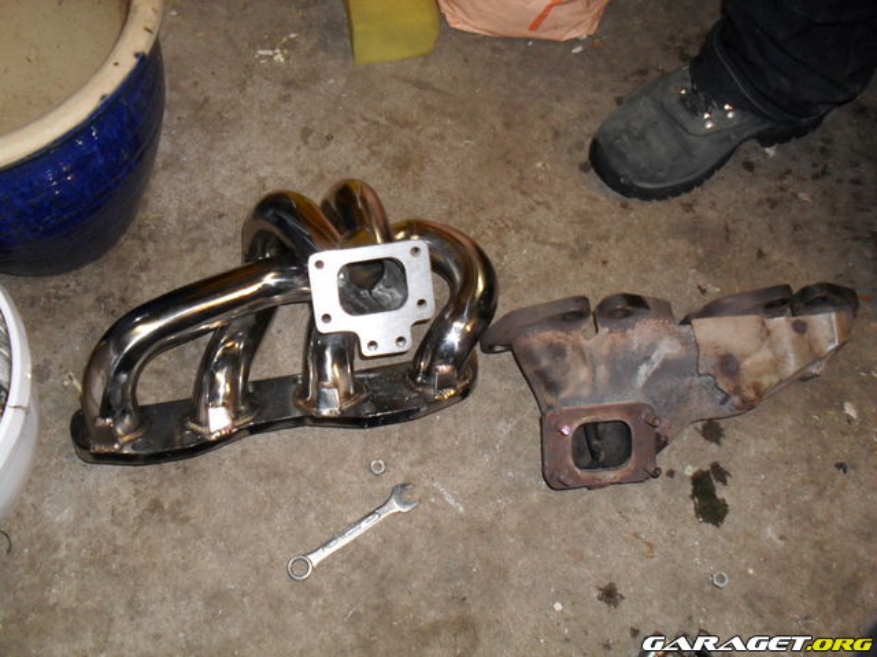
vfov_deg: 40.7
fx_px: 887
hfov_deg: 52.6
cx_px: 438
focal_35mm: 35
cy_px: 328
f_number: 3.2
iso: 200
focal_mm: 6.3
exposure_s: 1/45
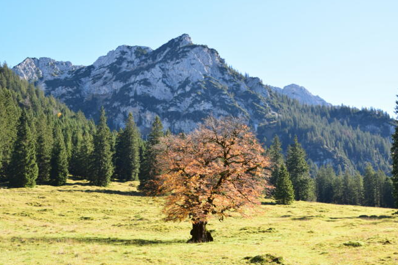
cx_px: 200
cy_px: 132
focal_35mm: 58
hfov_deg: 34.5
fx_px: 641
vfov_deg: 23.4
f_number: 10
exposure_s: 1/250
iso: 400
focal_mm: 38
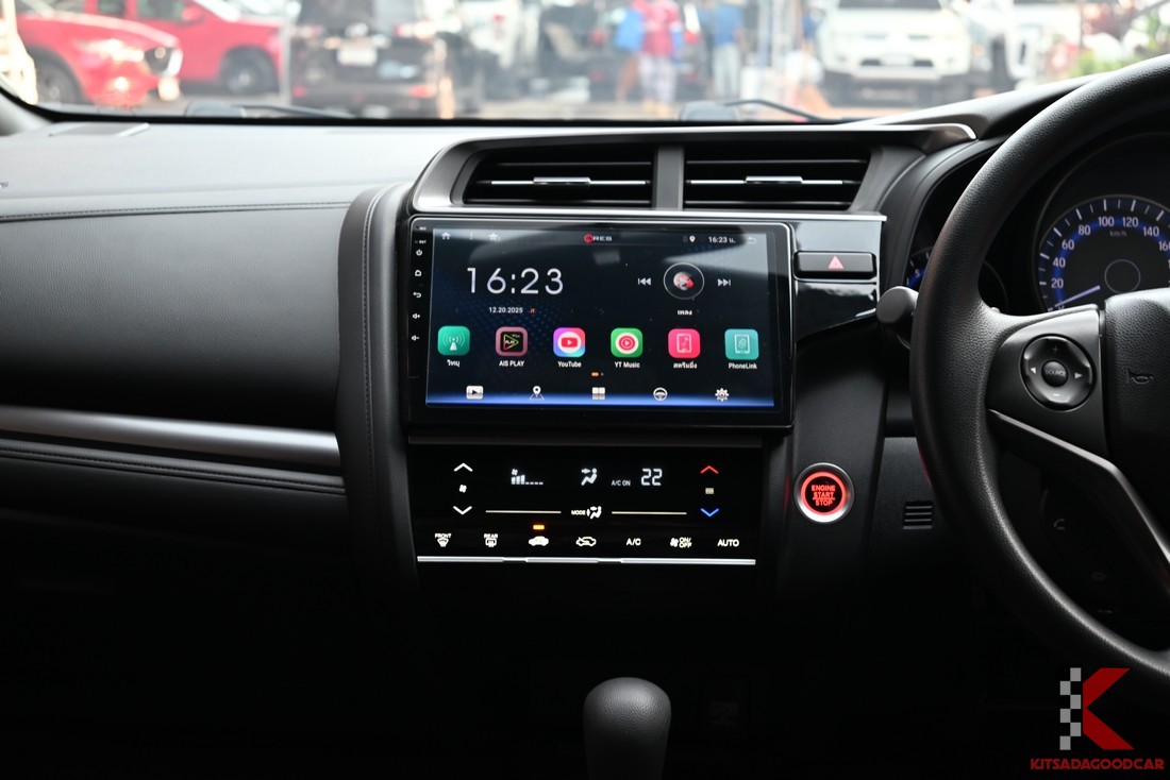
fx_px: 1625
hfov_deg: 39.6
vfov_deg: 27.0
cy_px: 390
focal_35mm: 50
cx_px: 585
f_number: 6.3
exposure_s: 1/30
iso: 560
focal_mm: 50
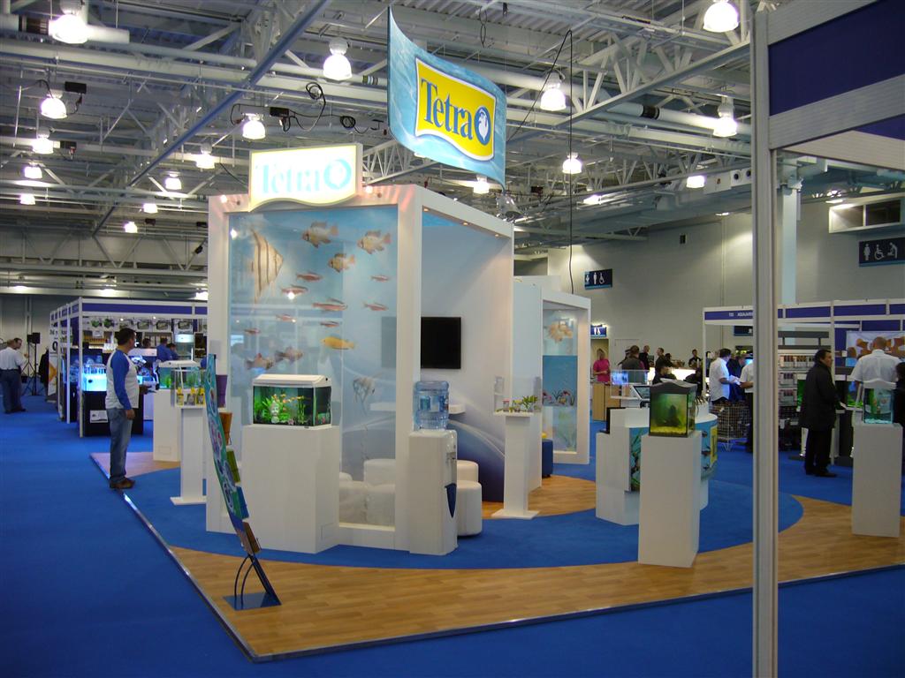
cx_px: 452
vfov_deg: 40.7
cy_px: 339
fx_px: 915
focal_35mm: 35
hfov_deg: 52.6
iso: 100
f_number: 2.8
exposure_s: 1/30
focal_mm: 5.8
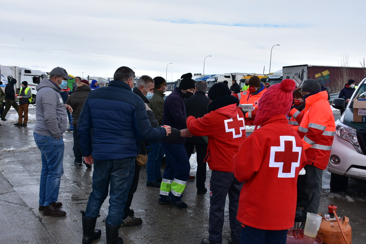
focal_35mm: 34
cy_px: 122
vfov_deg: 38.4
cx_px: 183
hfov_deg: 55.1
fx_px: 351
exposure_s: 1/320
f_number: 10
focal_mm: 23
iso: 200
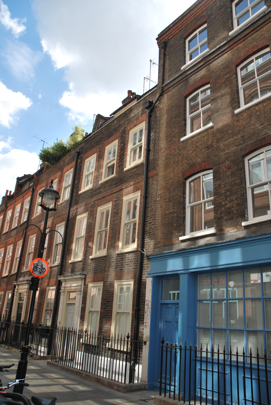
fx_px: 304
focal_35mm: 27
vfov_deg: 67.3
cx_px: 136
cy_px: 202
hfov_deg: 48.0
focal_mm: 18
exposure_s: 1/200
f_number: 5.6
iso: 100
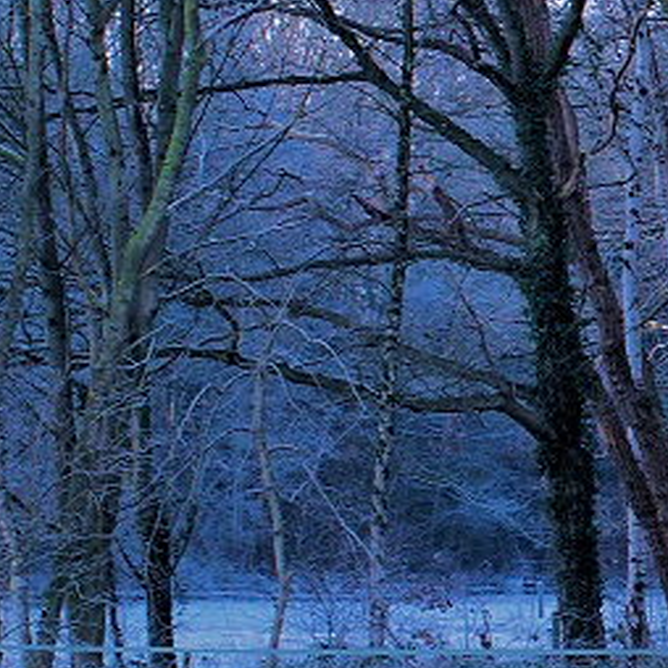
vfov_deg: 6.6
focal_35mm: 264
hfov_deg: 6.4
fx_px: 5753
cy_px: 229
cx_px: 1457
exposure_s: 1/40
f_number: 6.3
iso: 100
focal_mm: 35
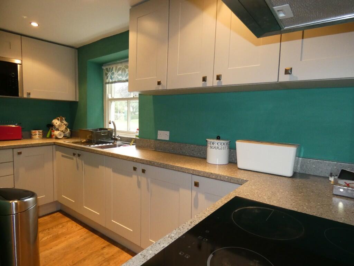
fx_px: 205
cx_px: 177
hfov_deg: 81.7
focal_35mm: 20
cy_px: 133
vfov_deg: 66.0
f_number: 2.8
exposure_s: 1/50
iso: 400
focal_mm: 3.6
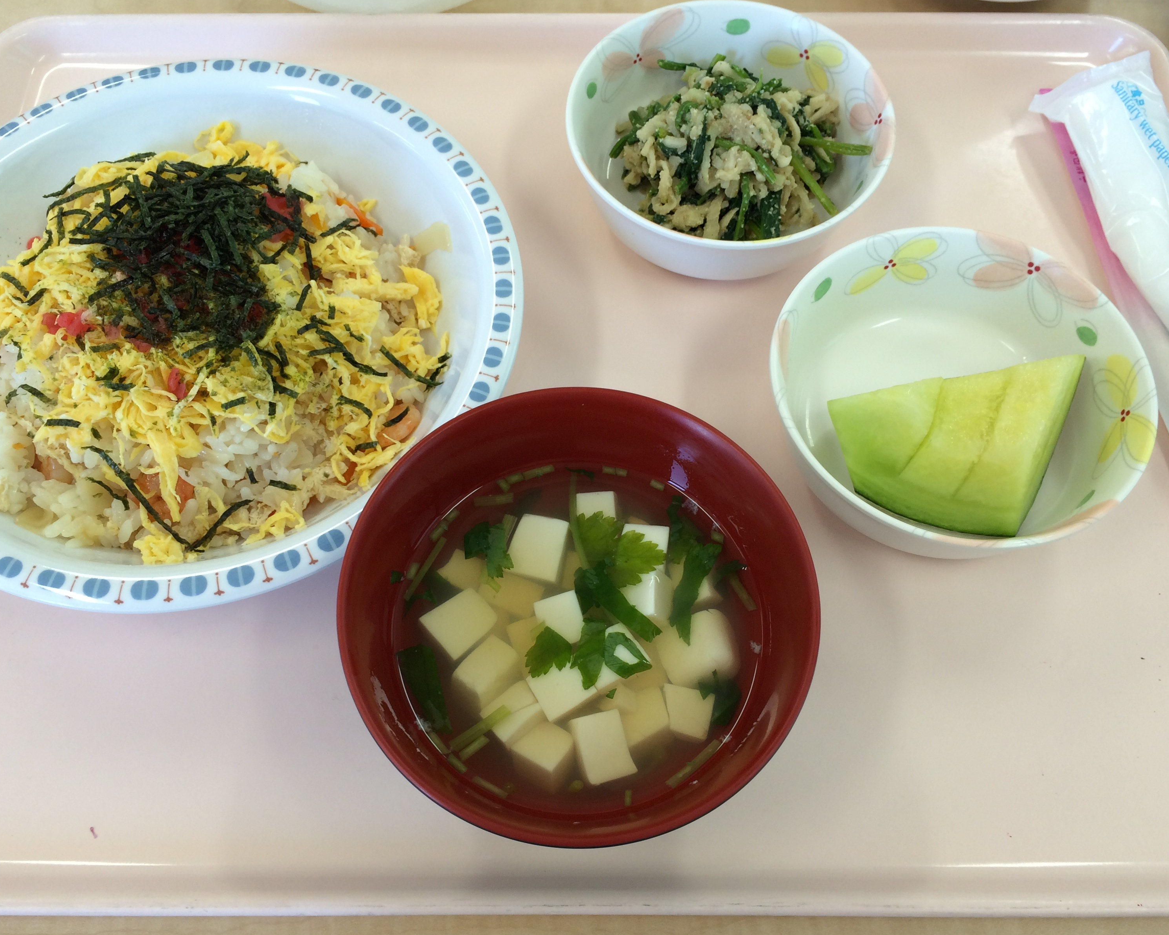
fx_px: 1107
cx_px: 558
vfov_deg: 45.8
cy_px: 470
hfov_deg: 55.6
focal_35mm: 32
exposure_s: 1/60
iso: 50
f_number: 2.2
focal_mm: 4.12
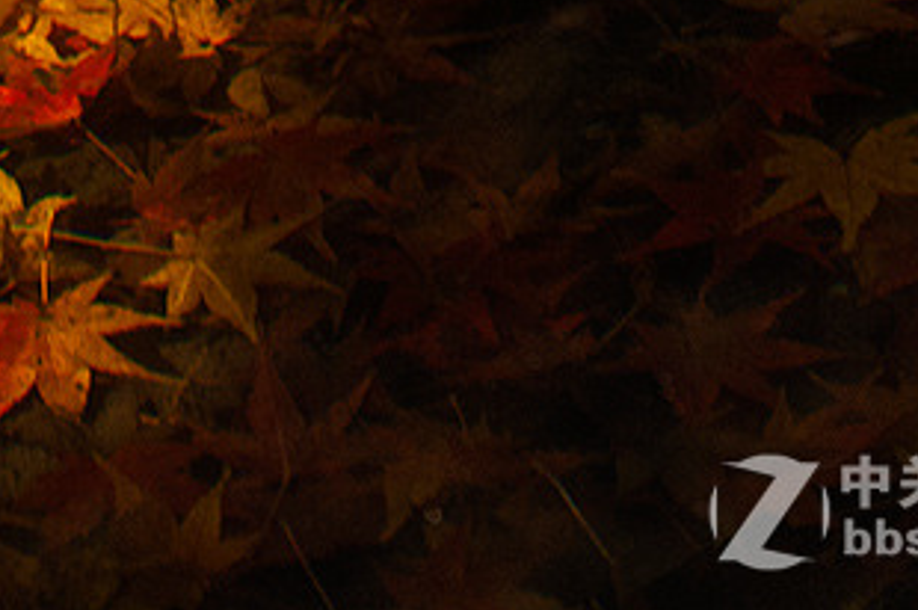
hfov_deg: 1.9
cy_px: -343
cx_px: -160
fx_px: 28326
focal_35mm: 1112
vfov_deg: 1.2
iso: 640
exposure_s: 1/250
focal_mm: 230
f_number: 6.3
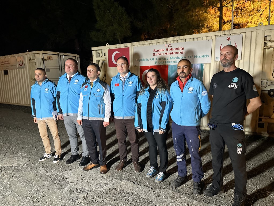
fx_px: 190
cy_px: 103
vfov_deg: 56.8
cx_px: 137
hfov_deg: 71.6
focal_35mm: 24
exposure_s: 1/33
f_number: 1.78
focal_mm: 6.86
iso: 640
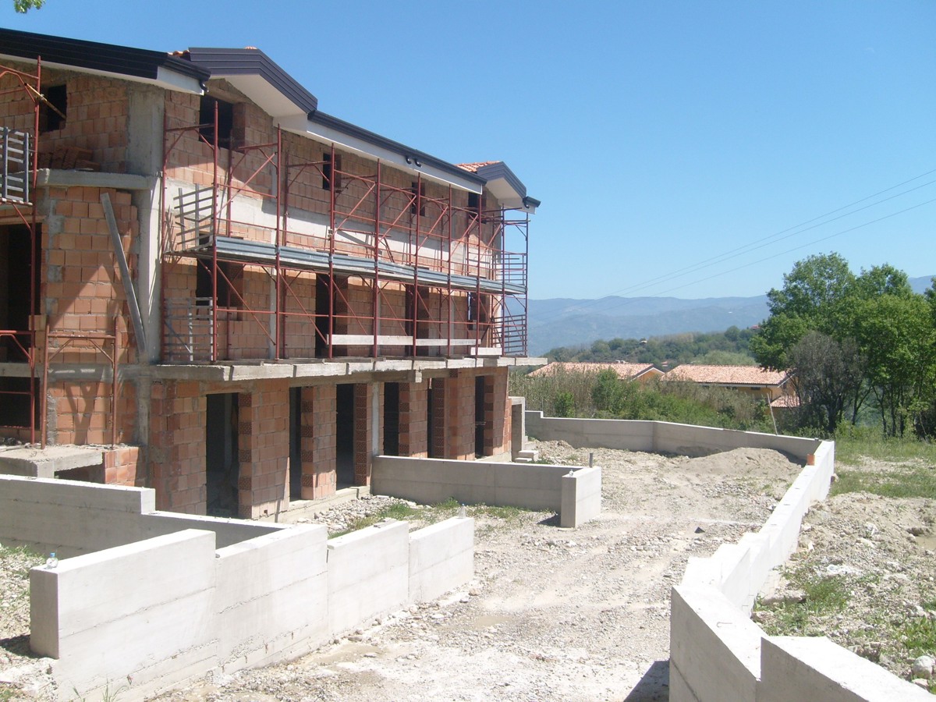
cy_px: 351
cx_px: 468
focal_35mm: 35
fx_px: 946
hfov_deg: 52.6
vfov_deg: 40.7
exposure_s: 1/250
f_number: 7.1
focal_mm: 5.8
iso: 80
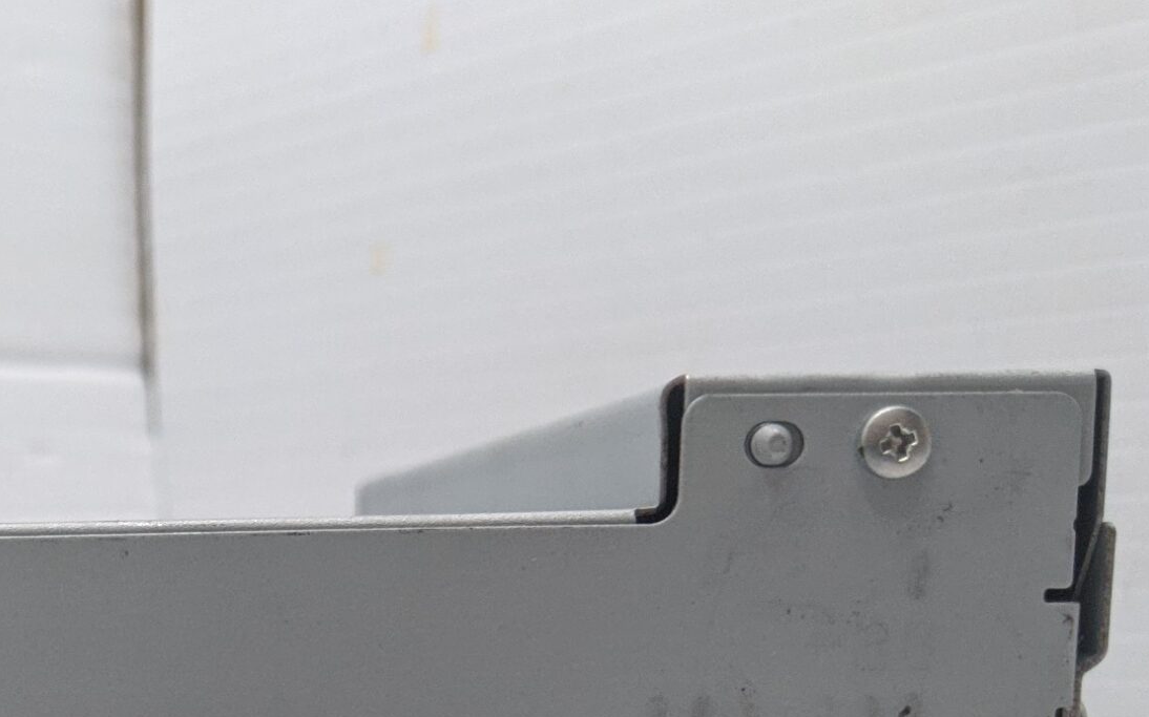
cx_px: -102
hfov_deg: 28.0
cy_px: 940
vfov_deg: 18.1
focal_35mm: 67
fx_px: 2097
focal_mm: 4.44
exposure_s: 1/125
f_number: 1.8
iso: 145
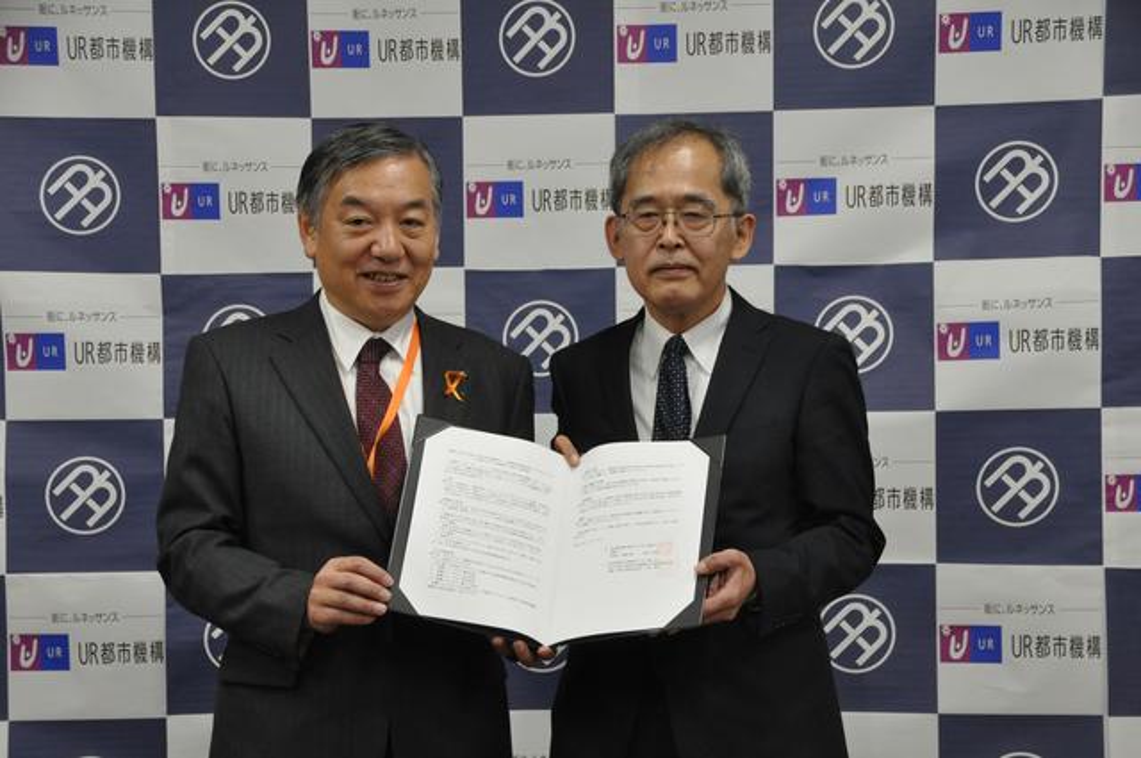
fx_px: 2469
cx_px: 570
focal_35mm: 78
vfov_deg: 17.4
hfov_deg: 26.0
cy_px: 379
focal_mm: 52
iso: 1600
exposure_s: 1/160
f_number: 6.3
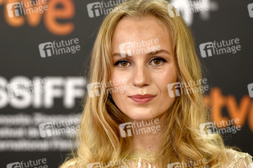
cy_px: 108
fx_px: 2010
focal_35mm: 286
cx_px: 118
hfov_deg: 7.2
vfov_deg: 4.8
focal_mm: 200
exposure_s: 1/500
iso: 400
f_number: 3.2
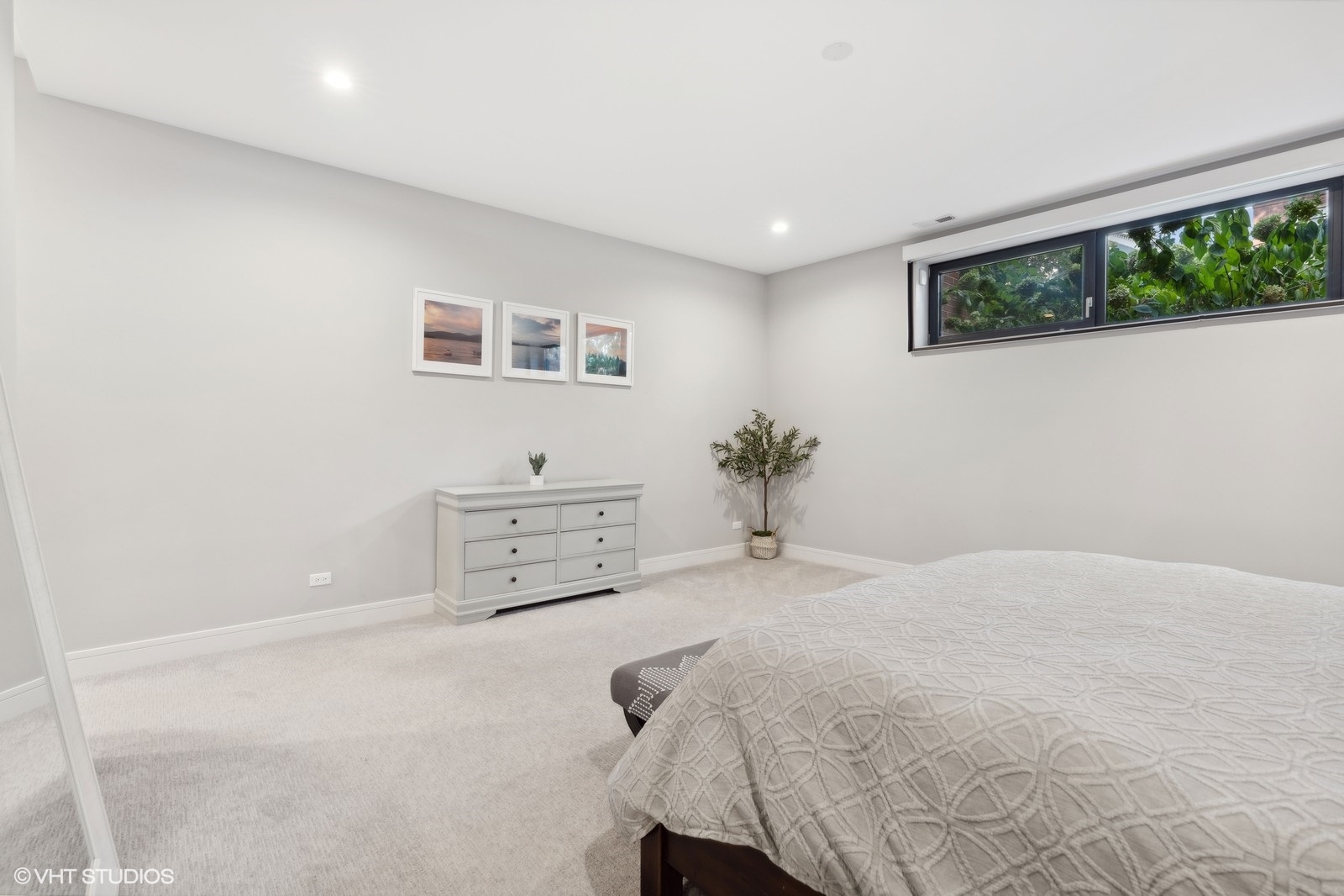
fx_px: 597
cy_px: 448
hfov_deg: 96.7
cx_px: 672
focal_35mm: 16
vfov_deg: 73.7
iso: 320
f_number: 7.1
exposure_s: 1/5
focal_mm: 16
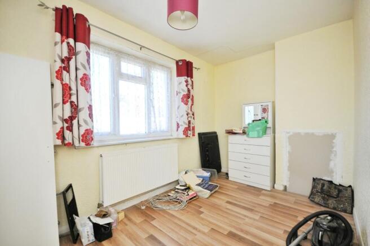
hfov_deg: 100.4
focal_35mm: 15
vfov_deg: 77.2
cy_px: 123
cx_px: 185
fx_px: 154
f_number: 5
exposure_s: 1/60
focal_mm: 10
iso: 220
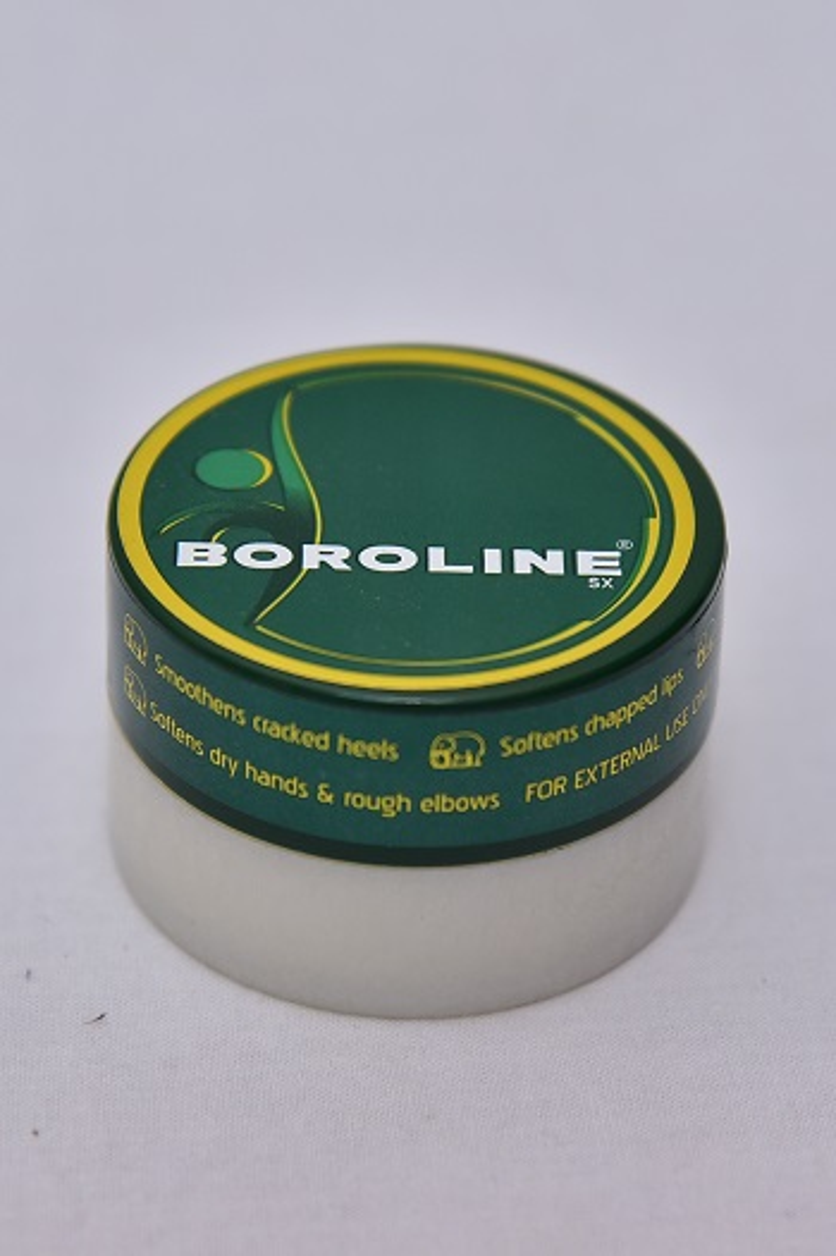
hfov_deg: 11.4
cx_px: 418
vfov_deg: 17.1
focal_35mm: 120
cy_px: 628
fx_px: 4185
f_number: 5
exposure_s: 1/200
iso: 1600
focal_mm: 120
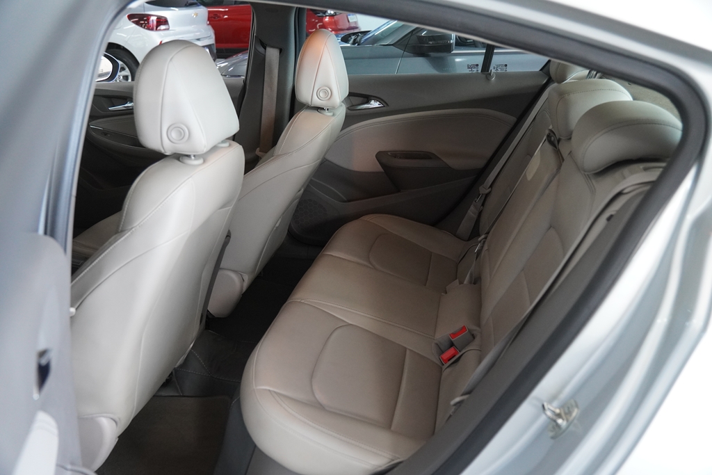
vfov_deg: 40.0
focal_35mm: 33
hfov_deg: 57.2
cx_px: 356
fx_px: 653
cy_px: 238
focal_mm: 22
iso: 1600
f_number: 3.2
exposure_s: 1/160
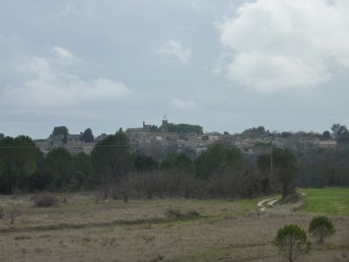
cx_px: 174
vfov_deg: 12.5
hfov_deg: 16.6
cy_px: 131
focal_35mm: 119
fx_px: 1200
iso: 125
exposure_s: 1/400
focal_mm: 19.5
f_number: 4.4
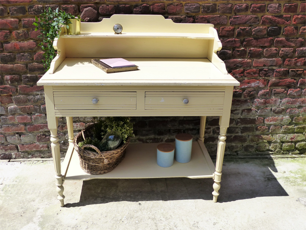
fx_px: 318
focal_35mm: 36
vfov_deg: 39.7
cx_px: 153
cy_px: 115
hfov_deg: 51.4
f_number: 2.8
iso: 200
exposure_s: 1/2000
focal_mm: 6.3
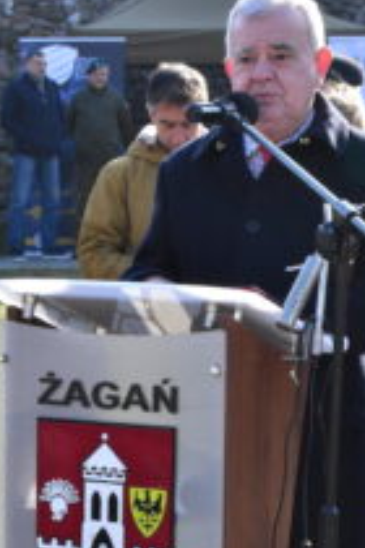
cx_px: 190
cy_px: 459
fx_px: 2190
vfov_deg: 14.2
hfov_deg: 9.5
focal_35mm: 144
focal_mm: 48
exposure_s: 1/640
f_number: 13
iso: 2500
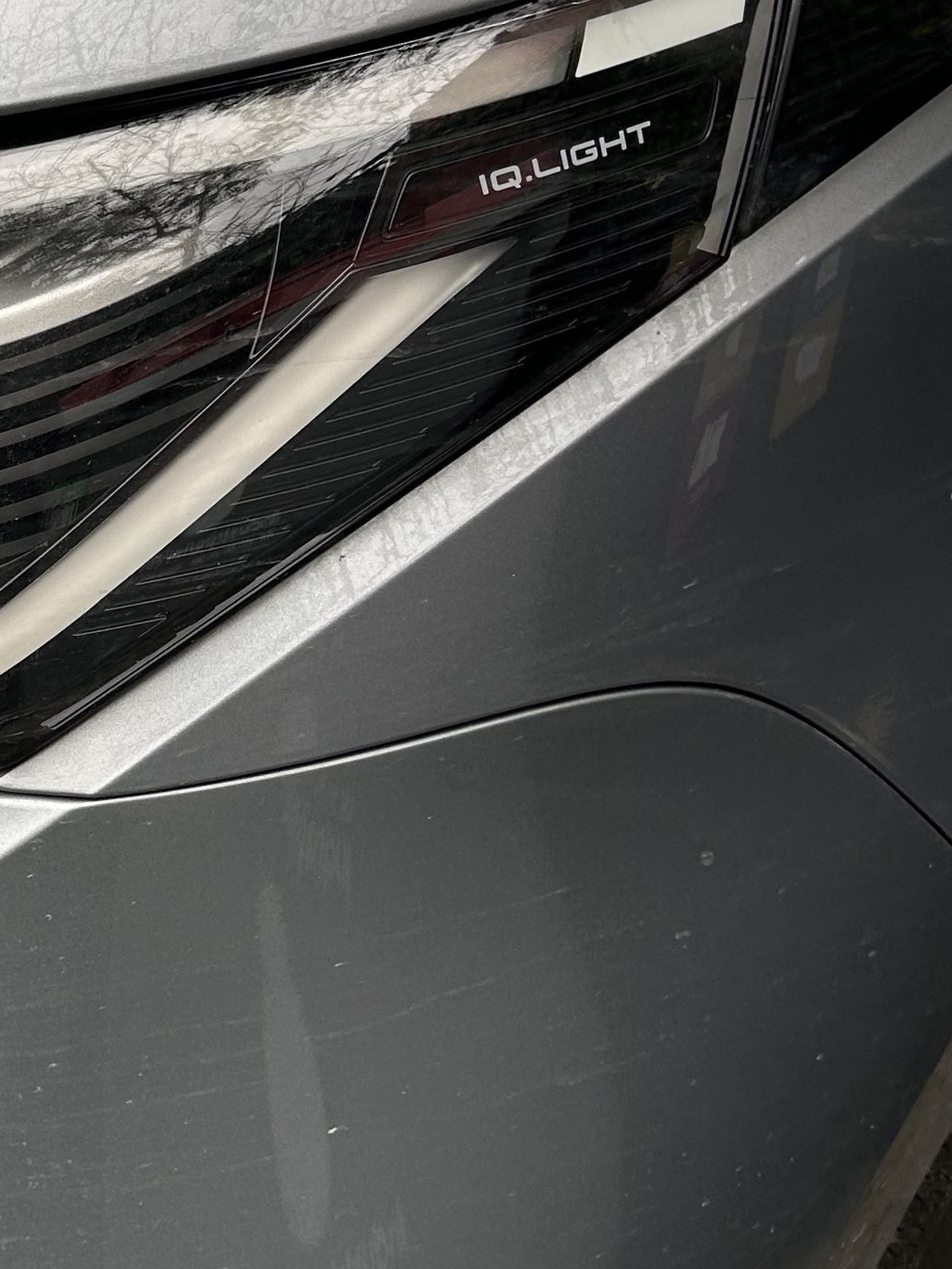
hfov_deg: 20.6
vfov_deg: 29.3
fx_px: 2420
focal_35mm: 66
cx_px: -219
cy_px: 503
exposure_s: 1/143
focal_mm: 5.7
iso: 32
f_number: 1.5
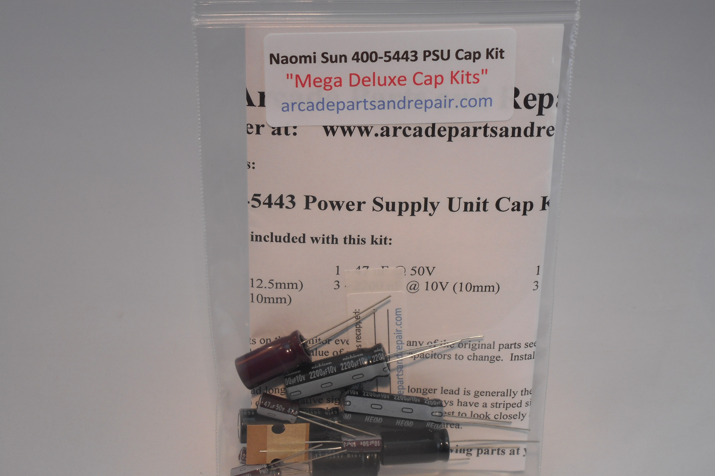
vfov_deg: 19.5
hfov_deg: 28.8
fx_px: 1390
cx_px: 358
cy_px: 256
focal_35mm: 70
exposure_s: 1/30
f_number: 5.3
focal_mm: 12
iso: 110
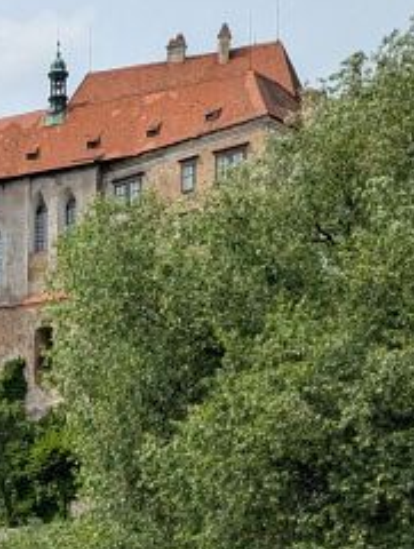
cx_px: -180
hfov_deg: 14.0
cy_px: 732
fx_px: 1589
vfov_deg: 18.2
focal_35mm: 100
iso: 21
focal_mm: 6.9
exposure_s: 1/1368
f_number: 1.68
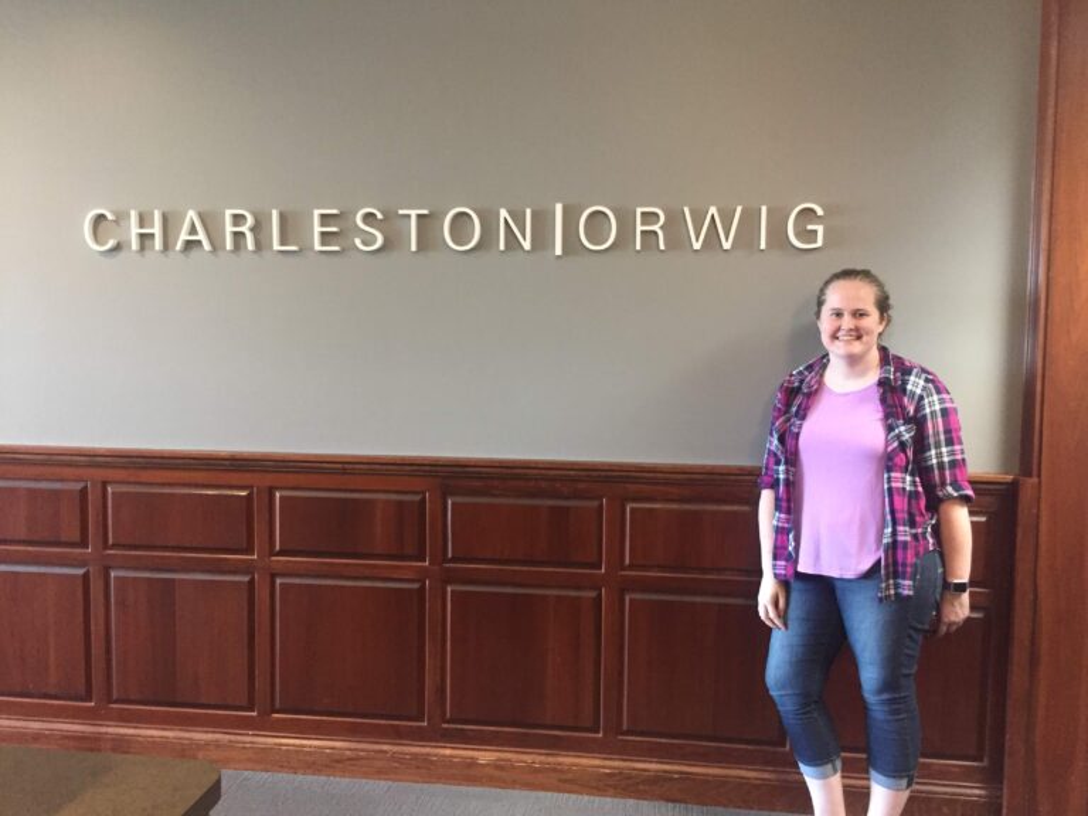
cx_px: 544
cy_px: 408
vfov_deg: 48.2
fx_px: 911
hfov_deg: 61.7
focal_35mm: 29
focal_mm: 4.15
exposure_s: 1/30
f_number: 2.2
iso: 250
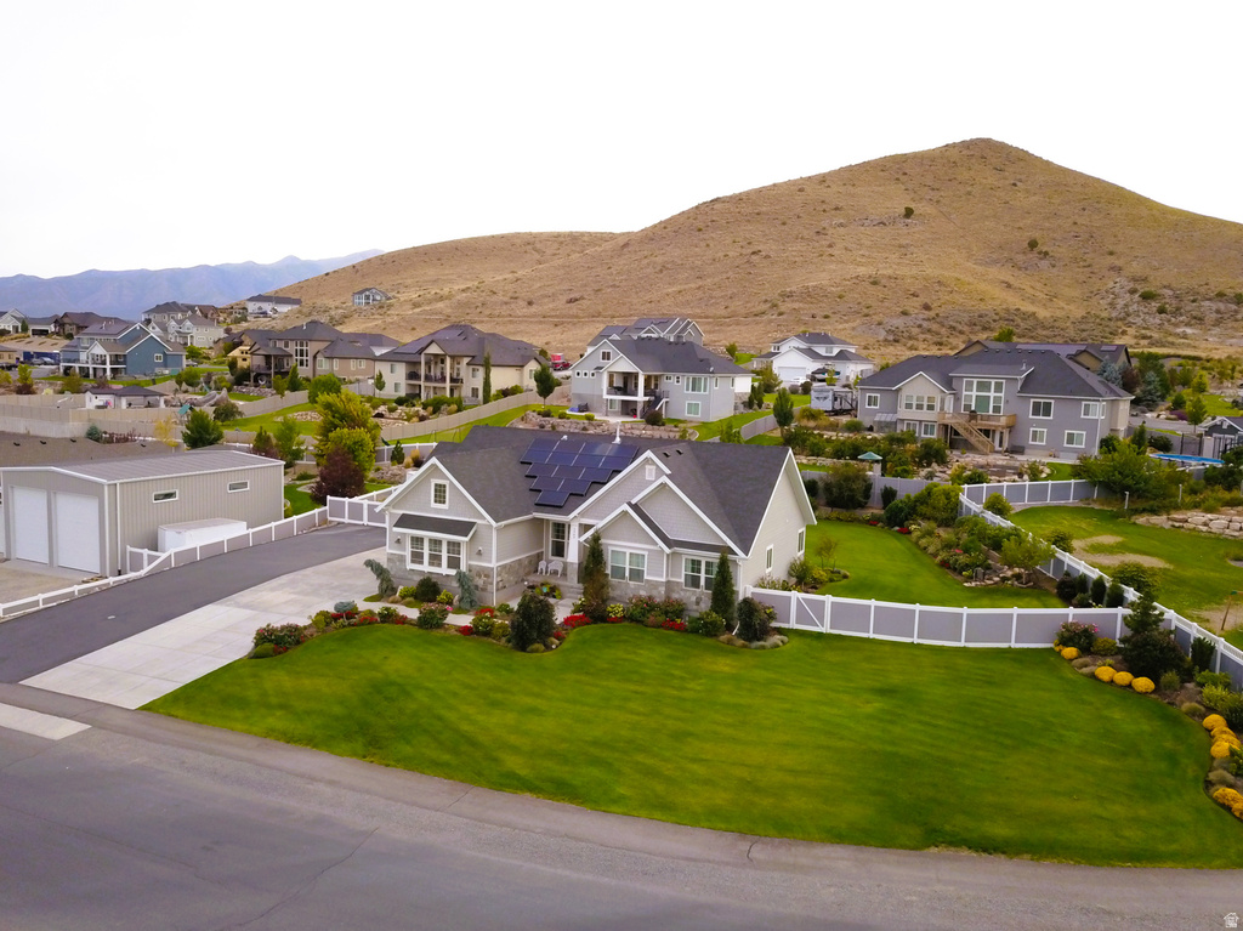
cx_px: 622
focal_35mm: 26
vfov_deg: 53.0
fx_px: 933
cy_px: 466
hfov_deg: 67.3
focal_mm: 4.73
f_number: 2.2
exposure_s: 1/120
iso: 400
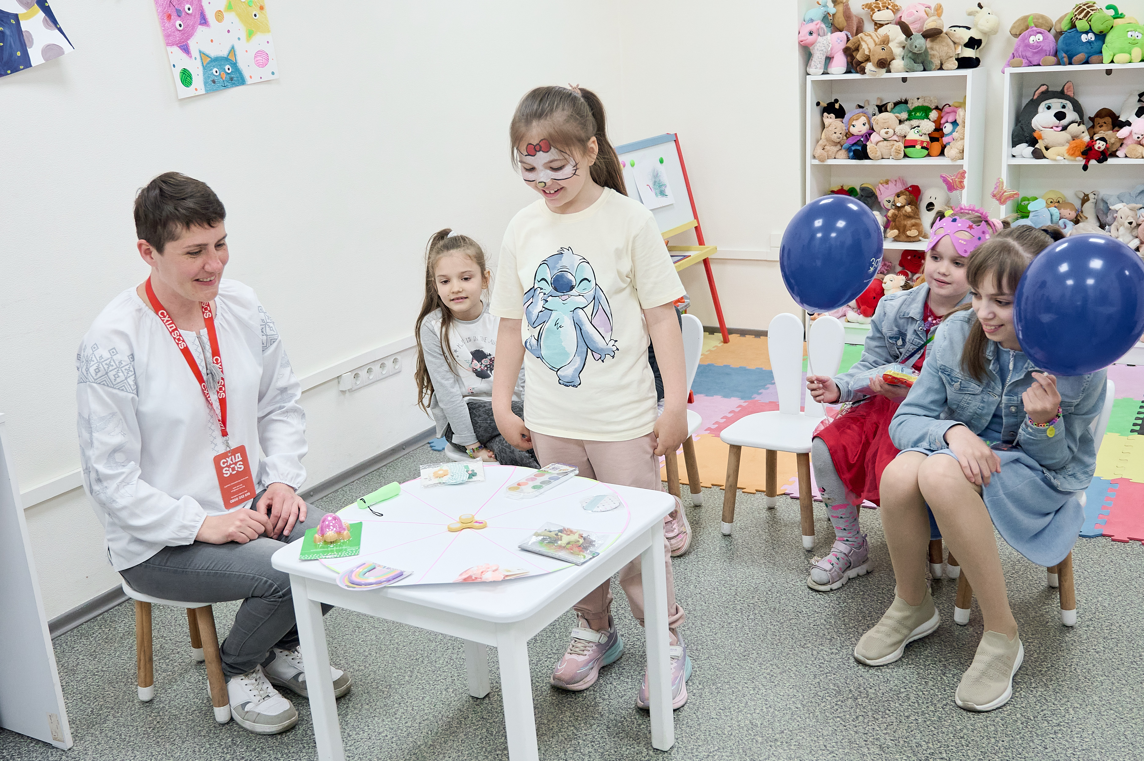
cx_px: 572
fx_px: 1143
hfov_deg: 53.2
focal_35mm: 36
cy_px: 380
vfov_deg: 36.8
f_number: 4
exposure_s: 1/200
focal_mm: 24
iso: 1000
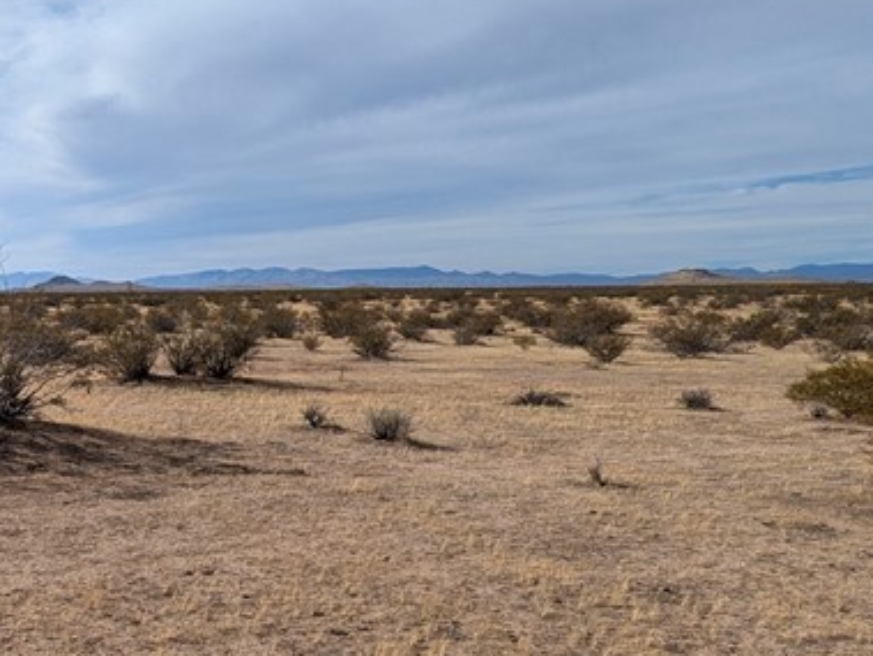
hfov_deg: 47.2
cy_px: 373
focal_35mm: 35
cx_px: 84
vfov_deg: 40.7
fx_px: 884
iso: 45
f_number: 2.2
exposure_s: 1/2564
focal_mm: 1.95
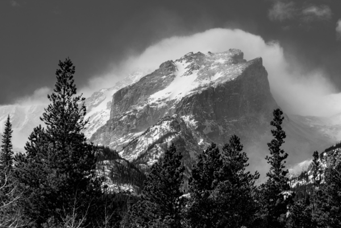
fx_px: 1705
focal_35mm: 180
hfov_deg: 11.4
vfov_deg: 7.6
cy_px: 114
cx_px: 170
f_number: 8
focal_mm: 180
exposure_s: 1/1000
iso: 250
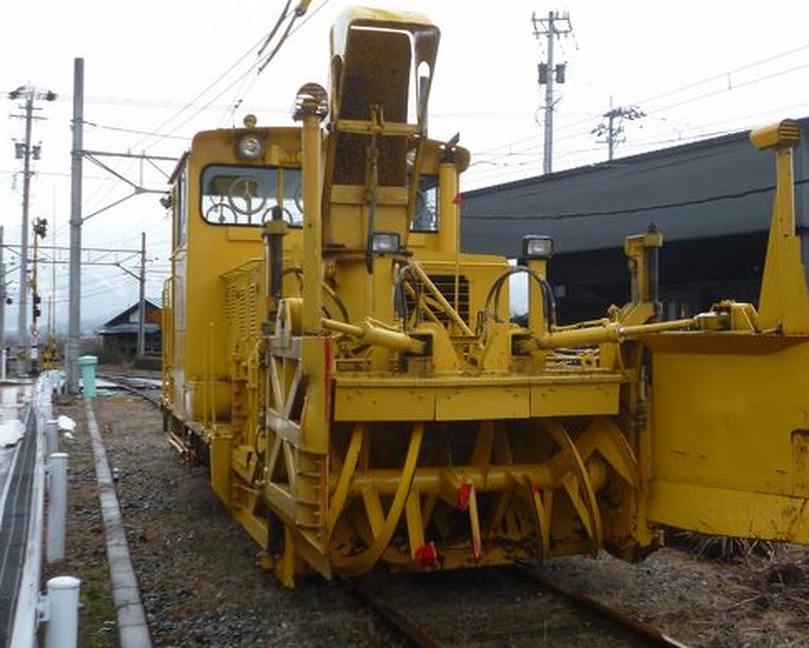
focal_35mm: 47
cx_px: 531
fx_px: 1126
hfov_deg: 39.1
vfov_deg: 32.1
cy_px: 296
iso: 100
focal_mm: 6.4
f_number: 3.1
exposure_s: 1/100
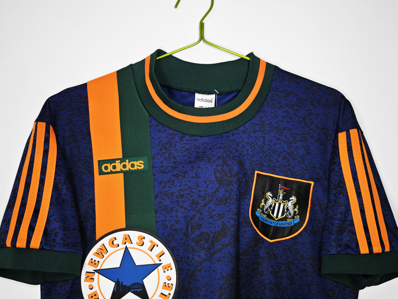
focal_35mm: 26
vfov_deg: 53.1
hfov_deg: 67.3
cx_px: 195
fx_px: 299
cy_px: 153
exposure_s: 1/120
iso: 102
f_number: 1.75
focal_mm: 8.67
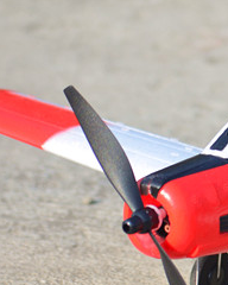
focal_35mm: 544
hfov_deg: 2.8
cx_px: 300
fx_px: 4589
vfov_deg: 3.6
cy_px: 150
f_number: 5.6
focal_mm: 116
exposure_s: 1/320
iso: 100
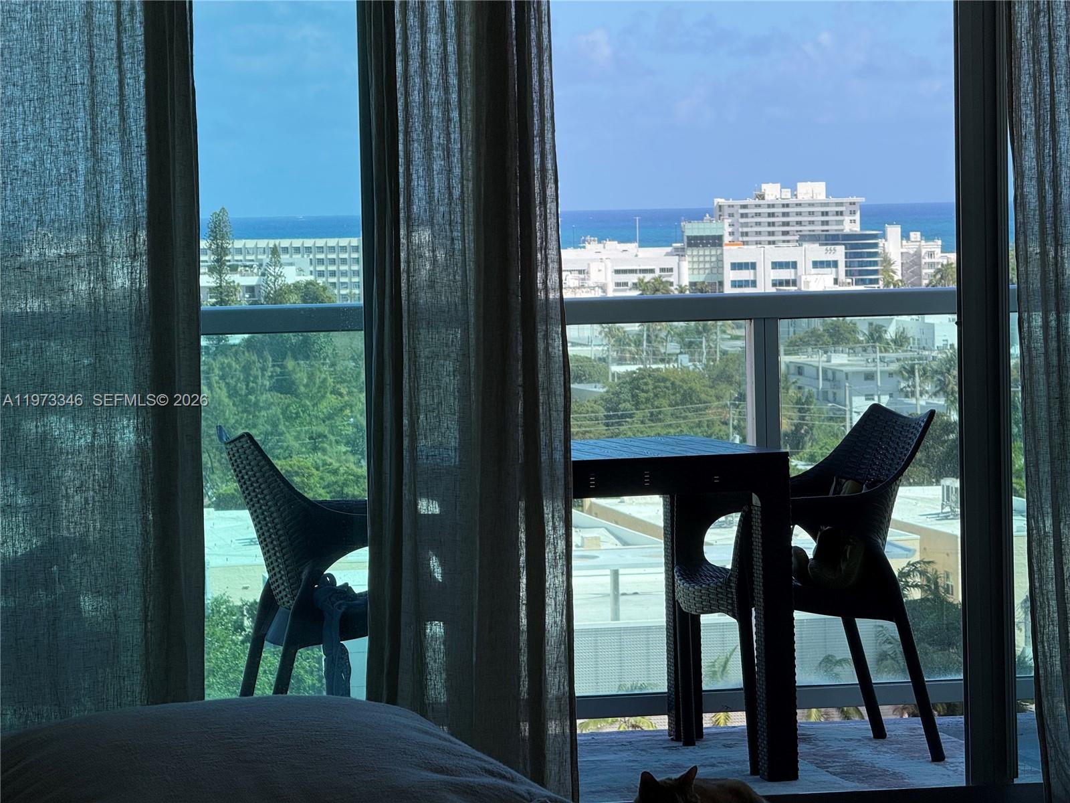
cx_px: 535
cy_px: 402
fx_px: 3709
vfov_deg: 12.3
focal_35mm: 120
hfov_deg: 16.4
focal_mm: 15.66
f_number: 2.8
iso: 50
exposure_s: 1/840
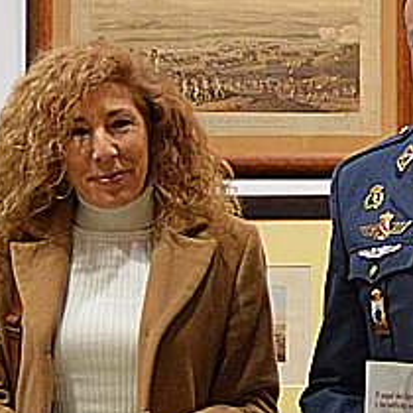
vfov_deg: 9.3
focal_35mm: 189
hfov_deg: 9.0
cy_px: 153
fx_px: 2551
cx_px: 649
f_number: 4
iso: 1400
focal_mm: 26
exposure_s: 1/60
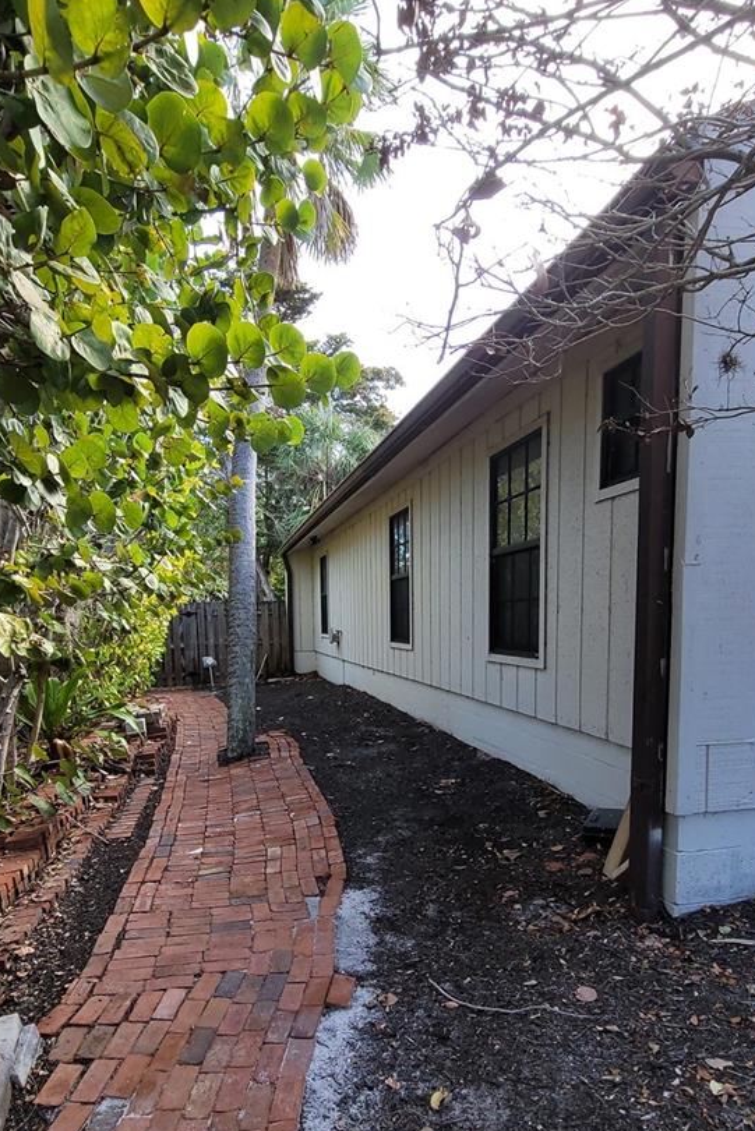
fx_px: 629
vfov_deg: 82.7
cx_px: 331
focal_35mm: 20
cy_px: 692
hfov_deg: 61.7
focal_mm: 2.2
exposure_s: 1/200
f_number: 2.2
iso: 50
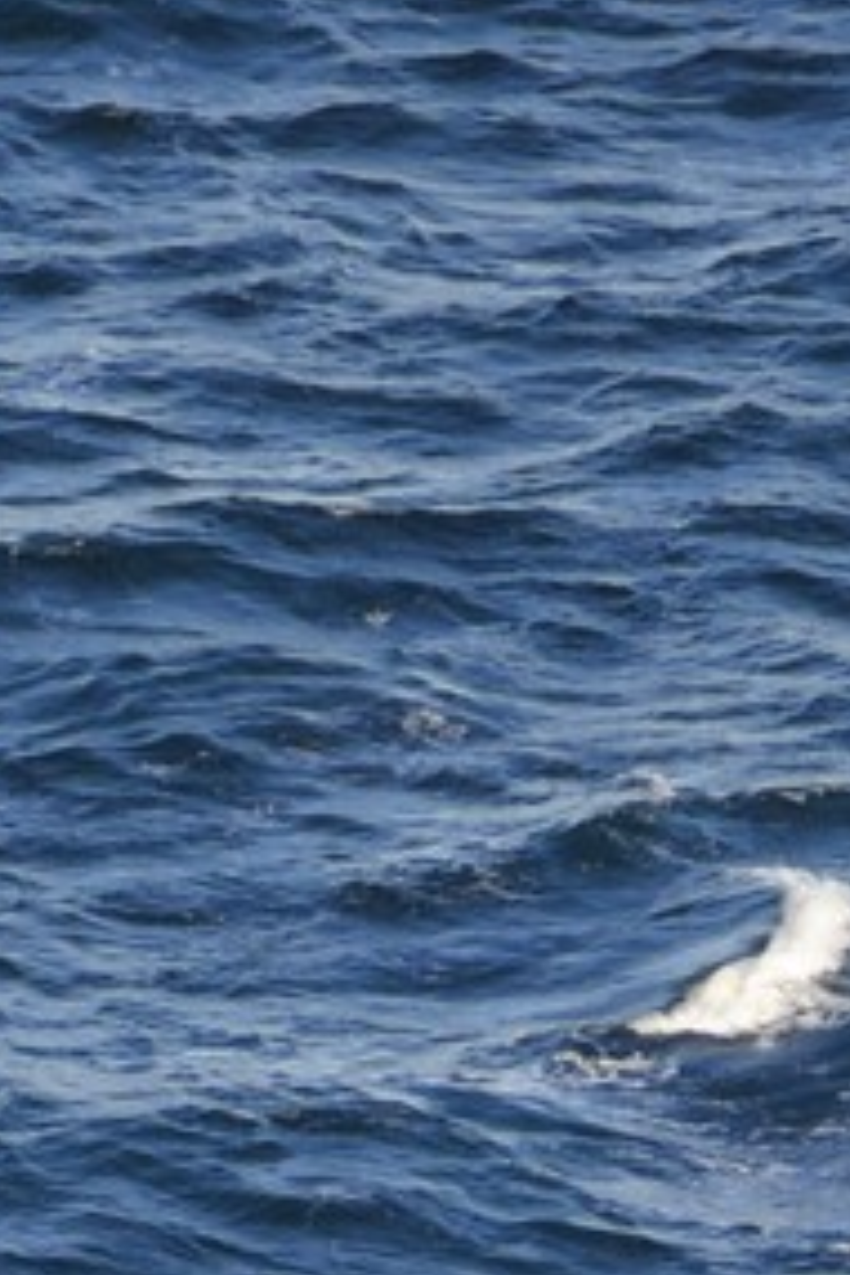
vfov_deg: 1.8
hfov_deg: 1.2
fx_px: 39699
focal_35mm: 1121
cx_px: -899
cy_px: 3373
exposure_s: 1/800
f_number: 5.6
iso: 400
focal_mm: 200
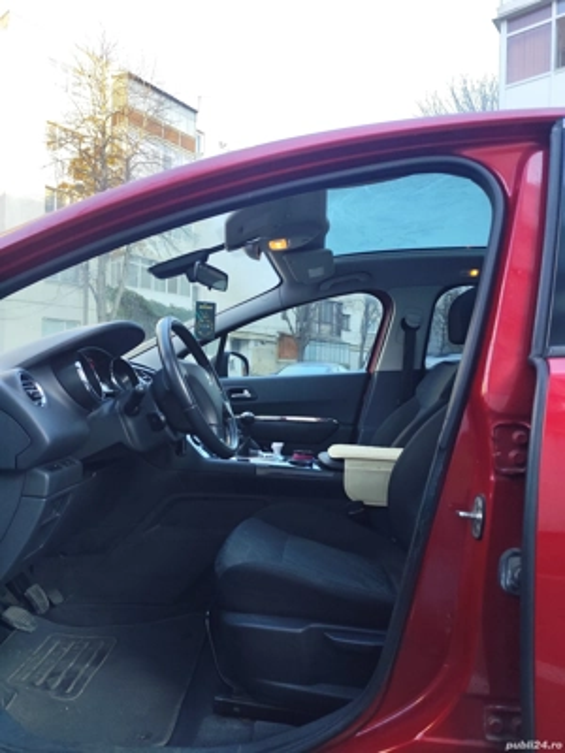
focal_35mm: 23
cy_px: 376
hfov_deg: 58.9
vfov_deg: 73.9
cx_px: 282
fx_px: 501
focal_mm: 6.19
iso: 80
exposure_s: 1/100
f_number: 1.65
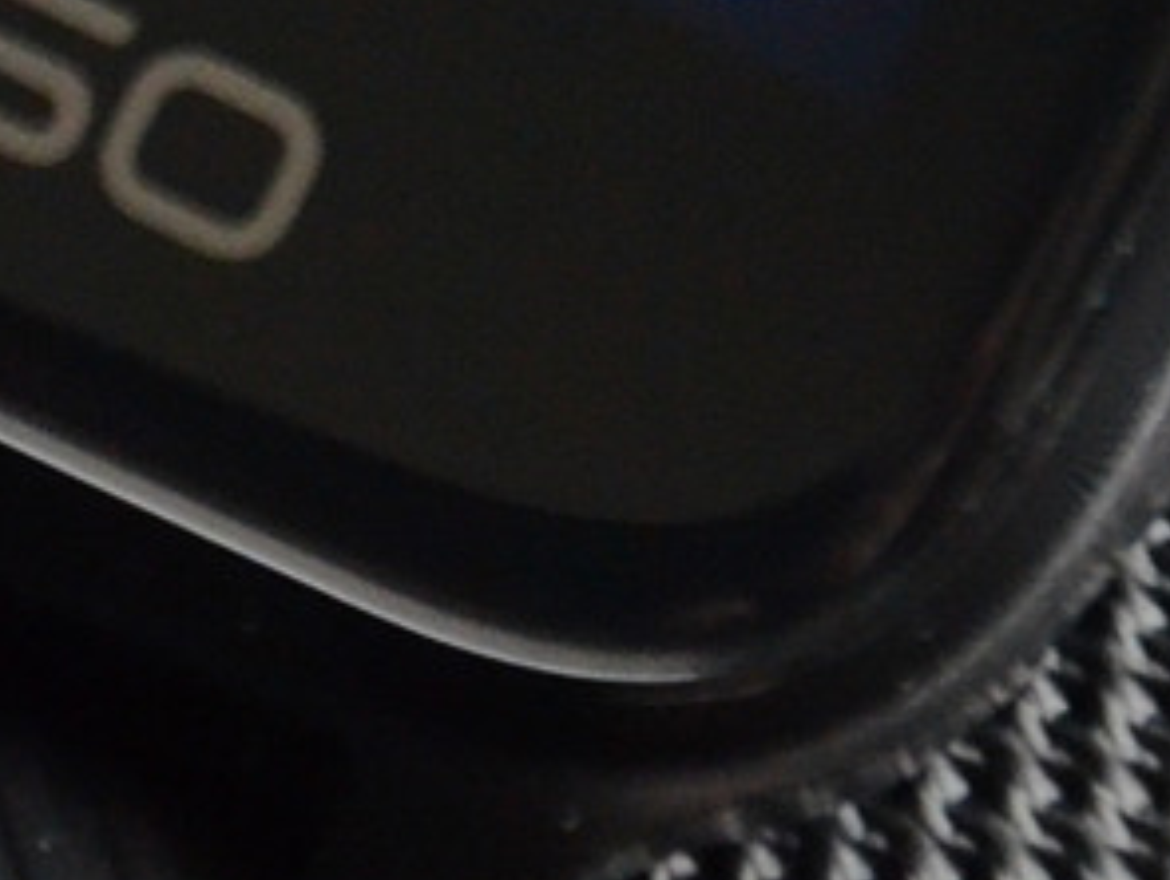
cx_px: 401
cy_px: -1233
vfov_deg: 1.5
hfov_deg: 1.9
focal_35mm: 1023
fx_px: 34627
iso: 2500
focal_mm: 105
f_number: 5.6
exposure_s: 1/125
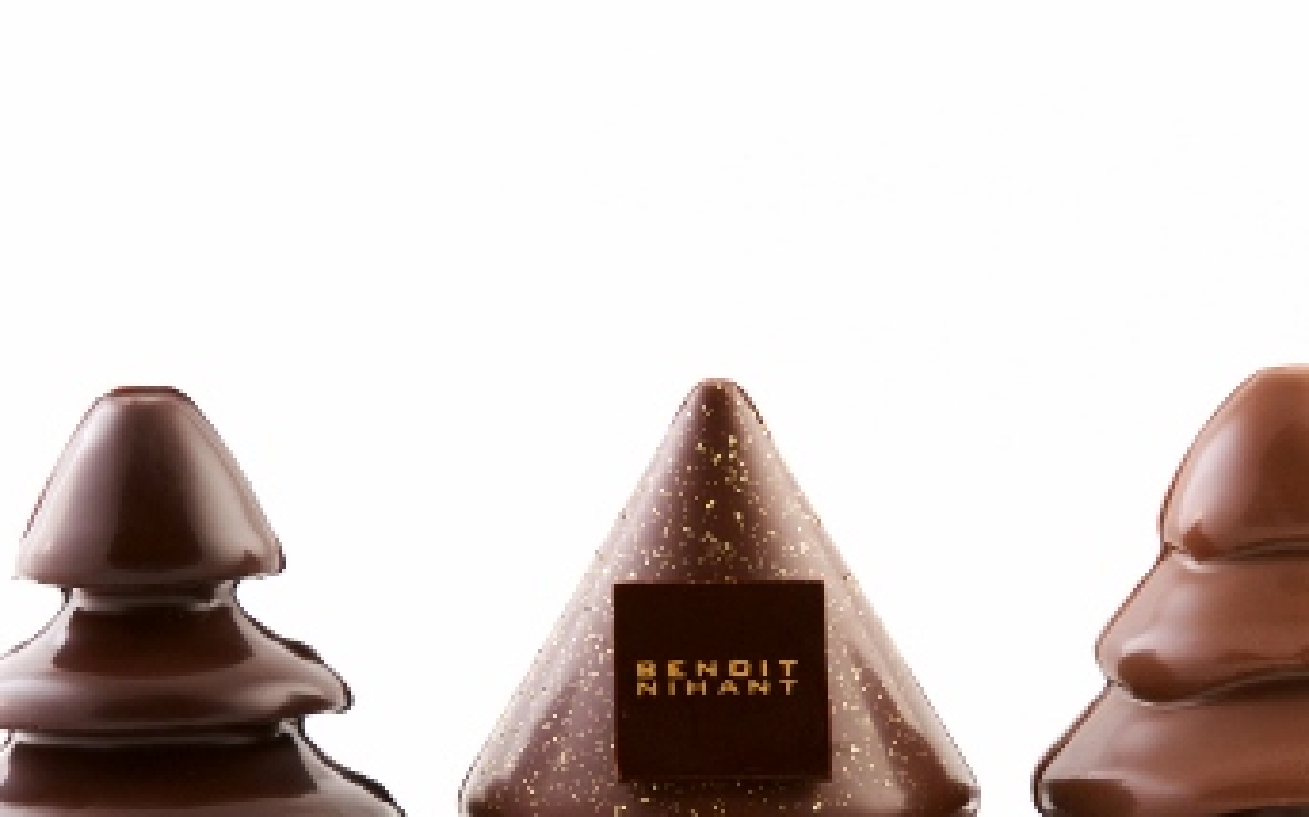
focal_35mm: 133
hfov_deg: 15.7
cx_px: 714
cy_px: 550
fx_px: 4742
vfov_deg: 9.8
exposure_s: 1/60
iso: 500
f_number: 13
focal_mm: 70
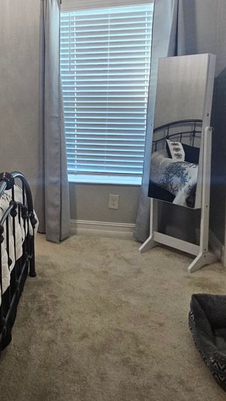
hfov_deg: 32.3
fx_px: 340
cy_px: 129
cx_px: -24
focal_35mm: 32
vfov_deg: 59.4
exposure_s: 1/30
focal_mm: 2.2
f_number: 2.2
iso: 400
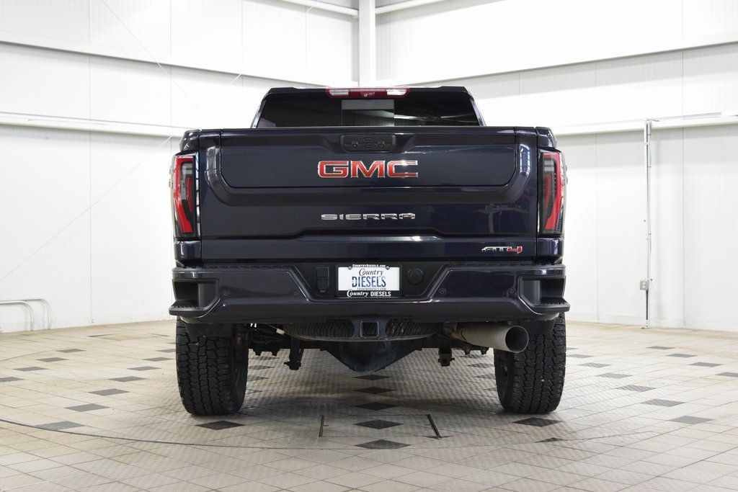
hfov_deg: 38.9
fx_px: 1046
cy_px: 246
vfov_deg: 26.5
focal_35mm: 51
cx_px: 369
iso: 1600
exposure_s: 1/60
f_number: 4
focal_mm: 34
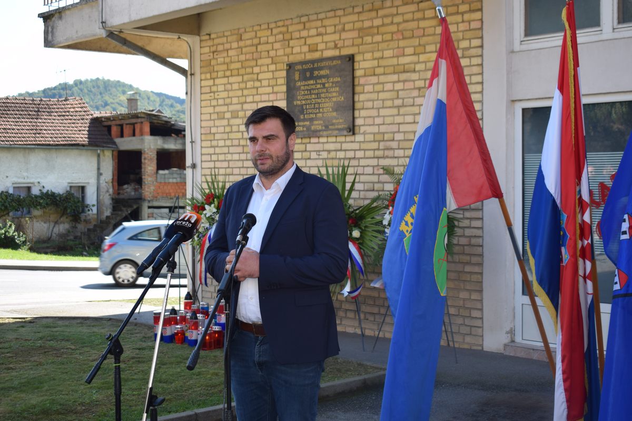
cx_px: 316
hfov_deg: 36.9
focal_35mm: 54
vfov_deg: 25.1
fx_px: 948
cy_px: 210
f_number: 5.6
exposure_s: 1/160
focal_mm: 36
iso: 100
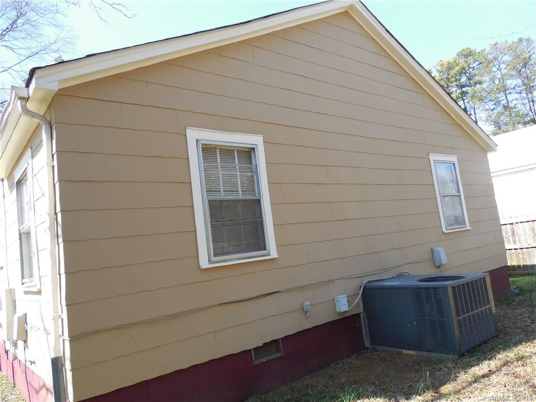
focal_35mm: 25
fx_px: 387
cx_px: 268
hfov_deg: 69.4
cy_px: 201
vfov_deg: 54.9
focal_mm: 4.5
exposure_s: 1/250
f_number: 3.3
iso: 125
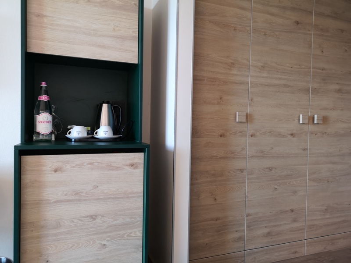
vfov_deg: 51.4
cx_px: 176
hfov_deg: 65.3
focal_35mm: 27
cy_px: 132
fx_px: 274
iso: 250
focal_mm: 3.95
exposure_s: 1/33.3
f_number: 1.8
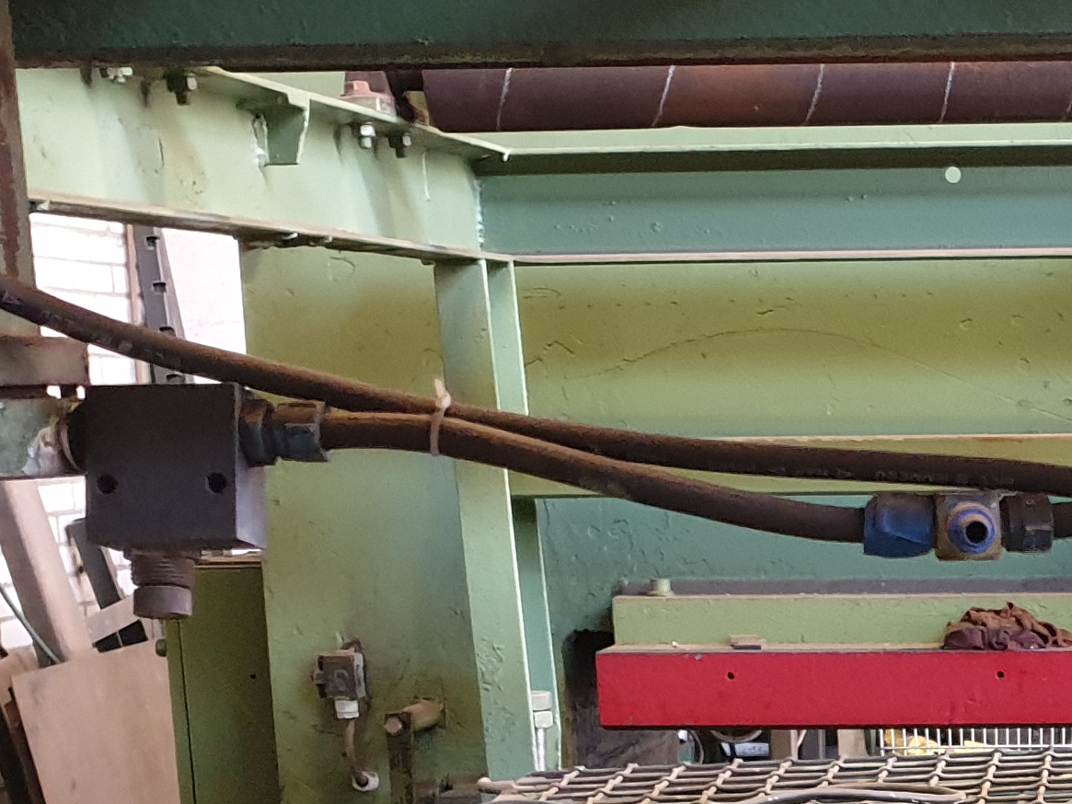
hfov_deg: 20.5
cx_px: 1239
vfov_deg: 15.7
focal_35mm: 90
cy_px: 996
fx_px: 2787
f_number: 1.5
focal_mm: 4.3
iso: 320
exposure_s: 1/25
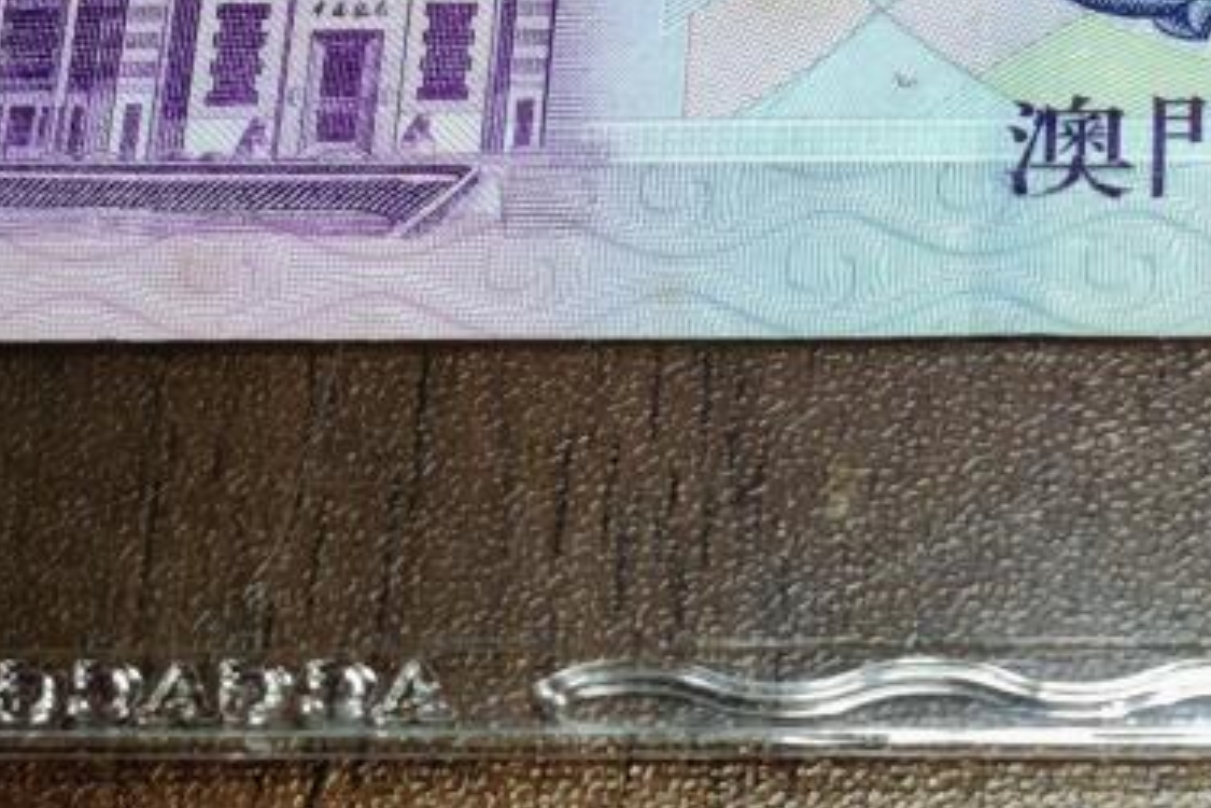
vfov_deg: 7.0
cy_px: -462
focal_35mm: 194
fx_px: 6525
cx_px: 1214
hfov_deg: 10.5
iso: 200
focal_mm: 5.85
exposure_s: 1/105
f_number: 1.63
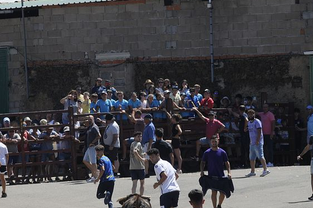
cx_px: 121
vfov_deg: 3.0
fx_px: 3942
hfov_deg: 4.5
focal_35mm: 454
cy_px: 114
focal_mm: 200
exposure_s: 1/320
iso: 250
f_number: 9
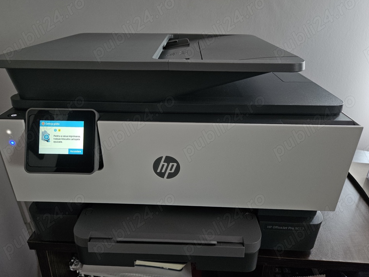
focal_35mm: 24
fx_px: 256
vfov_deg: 56.8
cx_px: 178
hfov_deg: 71.6
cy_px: 133
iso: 320
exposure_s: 1/100
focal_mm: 5.4
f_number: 1.8
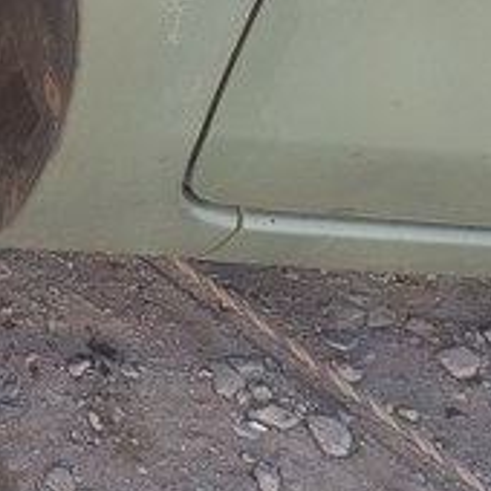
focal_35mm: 104
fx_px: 1669
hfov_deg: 14.5
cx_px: -420
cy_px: -17
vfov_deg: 16.3
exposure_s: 1/433
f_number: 1.89
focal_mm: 5.43
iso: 67
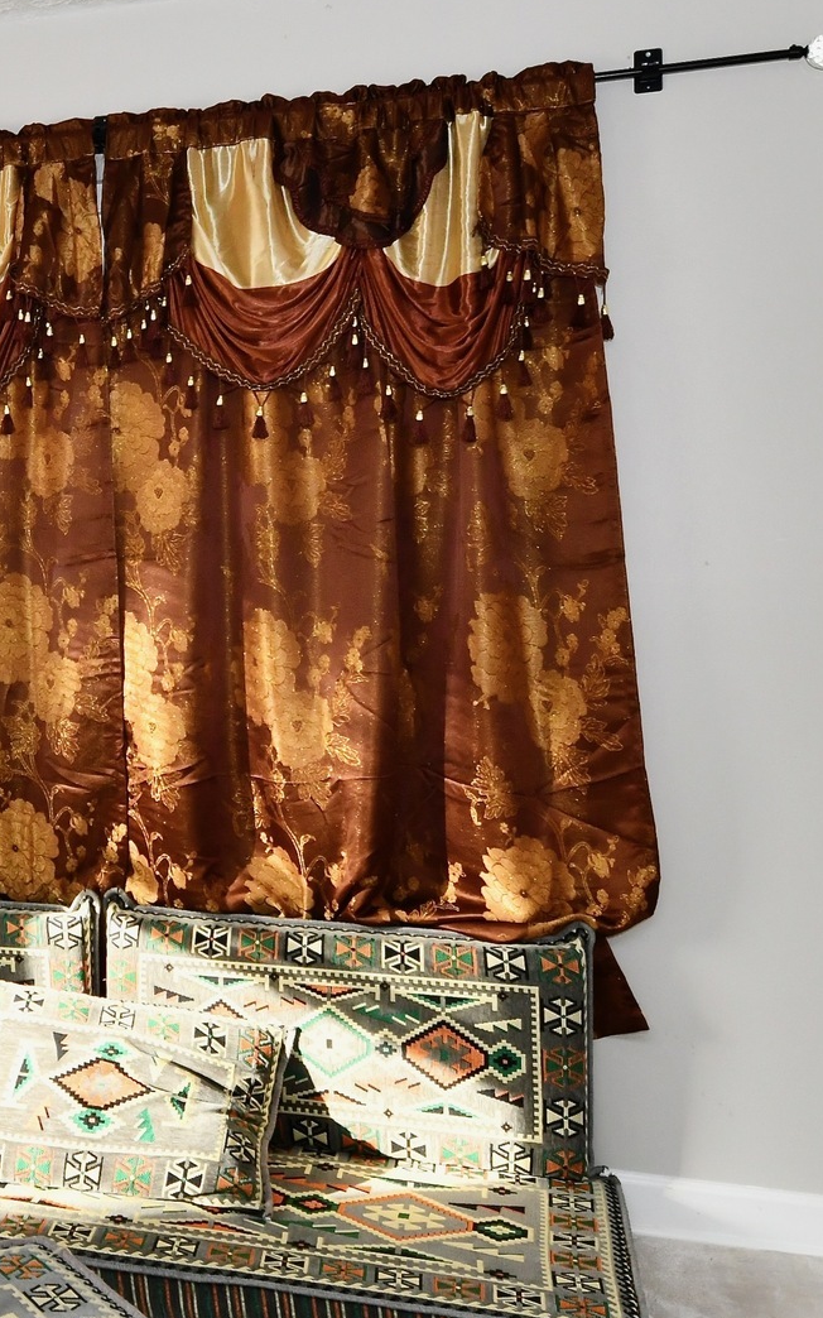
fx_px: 1508
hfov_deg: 27.4
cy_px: 610
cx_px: -122
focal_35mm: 42
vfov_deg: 47.2
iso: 640
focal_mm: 14
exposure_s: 1/200
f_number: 7.1
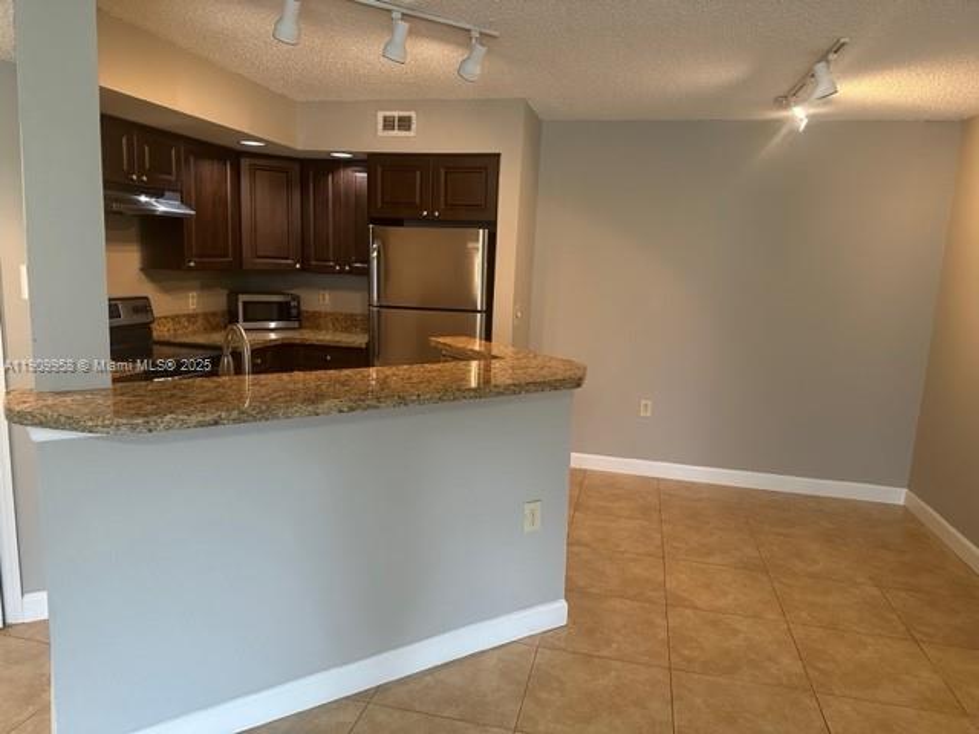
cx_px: 490
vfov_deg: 56.8
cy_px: 367
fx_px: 679
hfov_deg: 71.6
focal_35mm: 24
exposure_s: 1/60
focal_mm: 6.86
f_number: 1.78
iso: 320
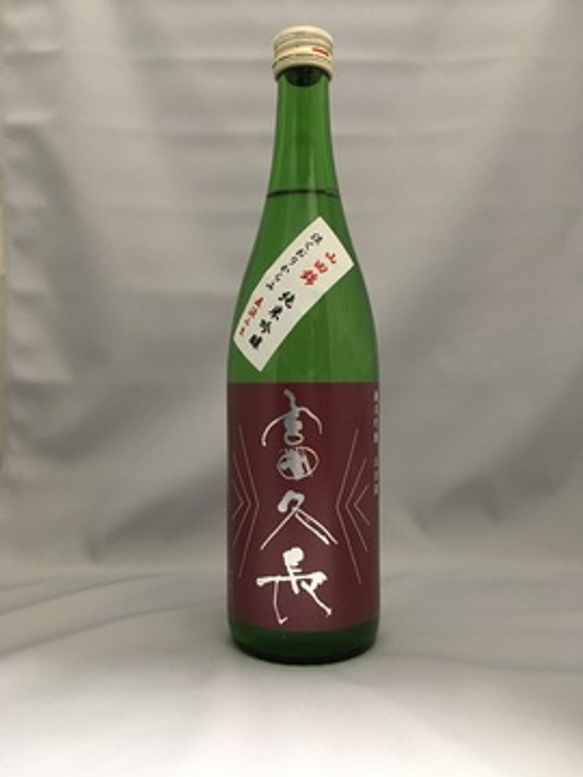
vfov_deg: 61.7
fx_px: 651
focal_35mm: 29
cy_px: 388
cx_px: 292
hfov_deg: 48.2
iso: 200
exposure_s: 1/15
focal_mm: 4.15
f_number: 2.2
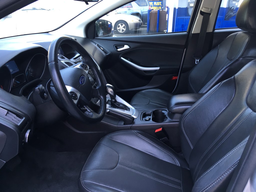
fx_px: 214
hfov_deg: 61.7
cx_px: 128
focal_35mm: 29
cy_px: 96
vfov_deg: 48.2
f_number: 2.2
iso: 25
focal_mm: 4.15
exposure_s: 1/40
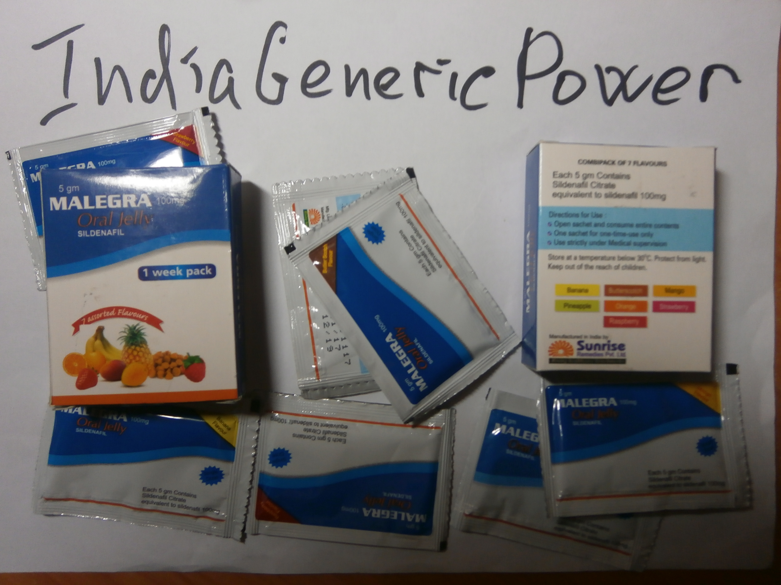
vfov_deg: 53.1
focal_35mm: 26
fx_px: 587
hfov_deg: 67.3
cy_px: 292
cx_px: 390
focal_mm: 4.7
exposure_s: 1/30
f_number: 2.8
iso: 100
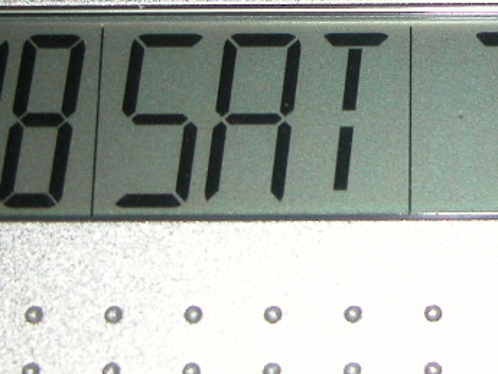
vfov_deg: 8.6
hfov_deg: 11.4
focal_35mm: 172
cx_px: 510
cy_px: -30
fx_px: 2475
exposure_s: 1/60
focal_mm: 14.7
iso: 100
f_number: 3.1
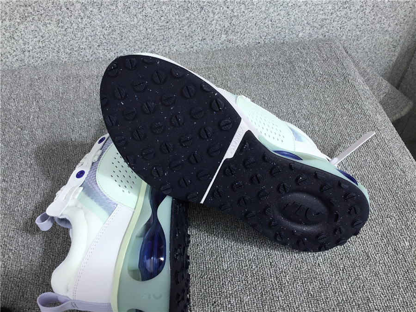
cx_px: 208
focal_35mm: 31
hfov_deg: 58.4
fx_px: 373
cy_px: 156
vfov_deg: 45.4
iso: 25
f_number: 2.4
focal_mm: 3.3
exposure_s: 1/637
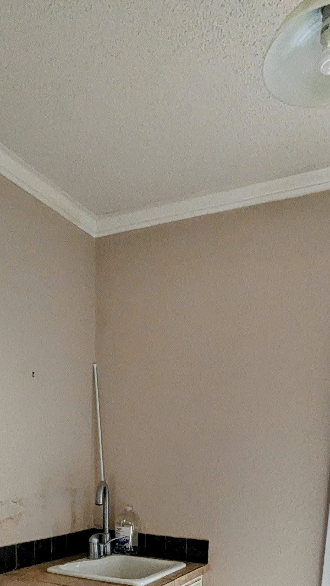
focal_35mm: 33
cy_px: 561
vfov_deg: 50.4
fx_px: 513
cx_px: 148
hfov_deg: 35.6
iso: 109
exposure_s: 1/69.9
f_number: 2.2
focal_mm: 1.85
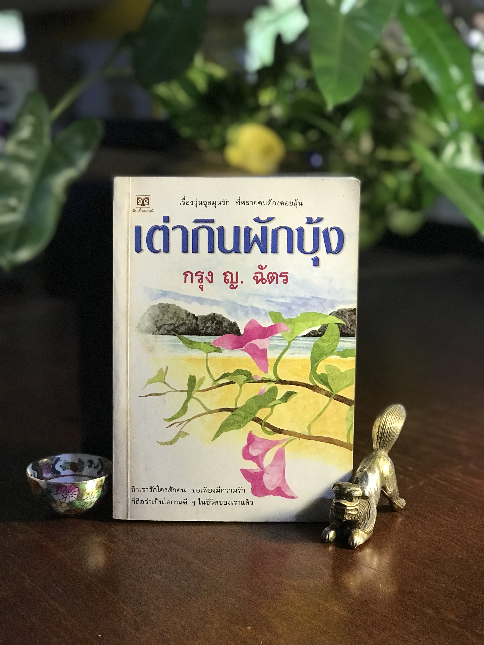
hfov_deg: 25.7
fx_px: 1063
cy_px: 322
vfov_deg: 33.8
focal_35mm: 57
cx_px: 242
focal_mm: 6.6
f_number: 2.8
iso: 200
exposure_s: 1/50
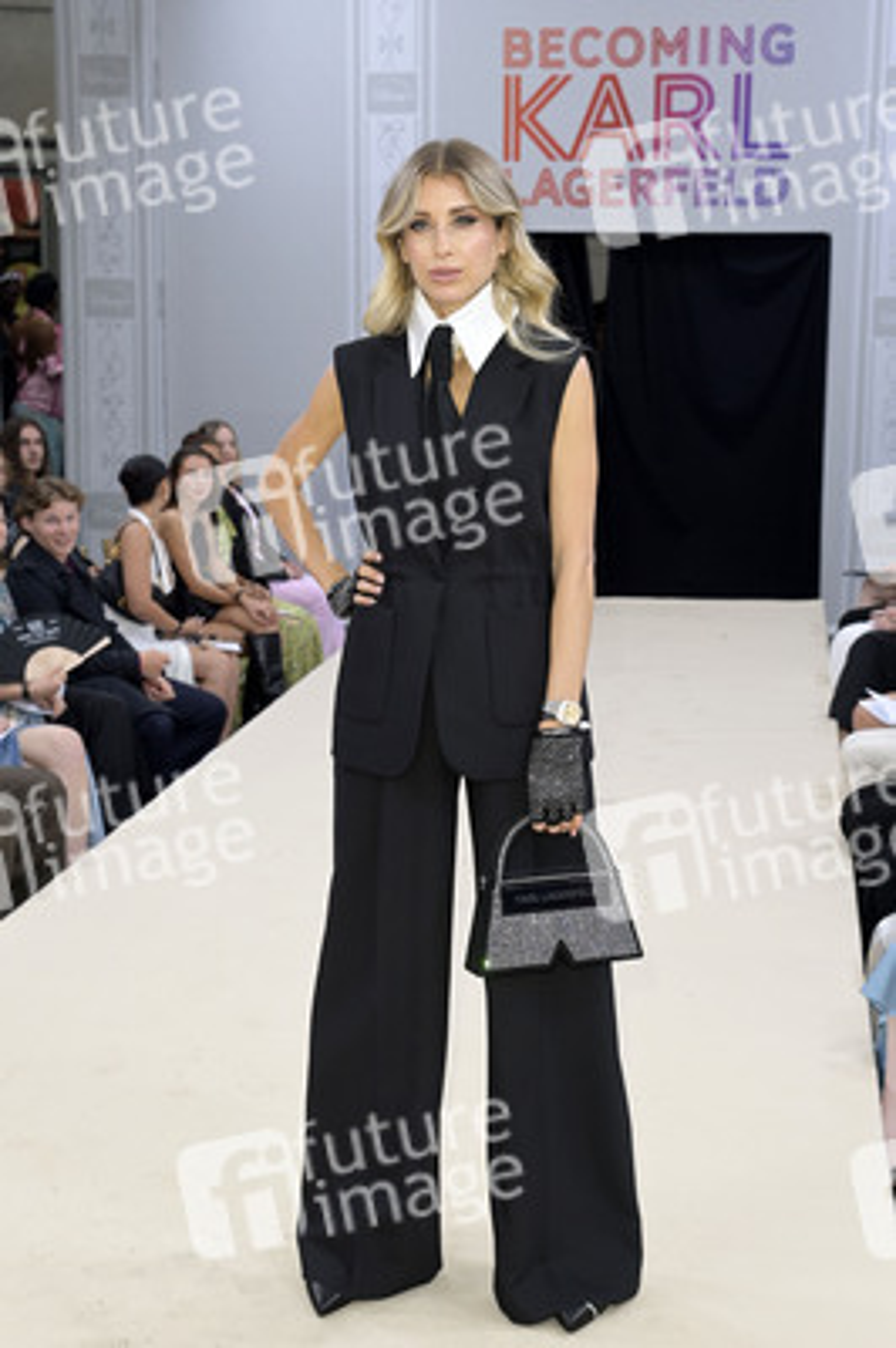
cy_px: 674
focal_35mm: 55
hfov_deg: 24.6
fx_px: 2057
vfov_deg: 36.3
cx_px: 448
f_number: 5.6
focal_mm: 55
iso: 640
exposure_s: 1/200
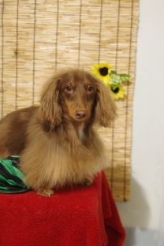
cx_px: 77
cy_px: 92
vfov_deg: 24.7
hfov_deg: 16.7
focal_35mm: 82
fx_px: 560
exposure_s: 1/100
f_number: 2.8
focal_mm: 43
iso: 320
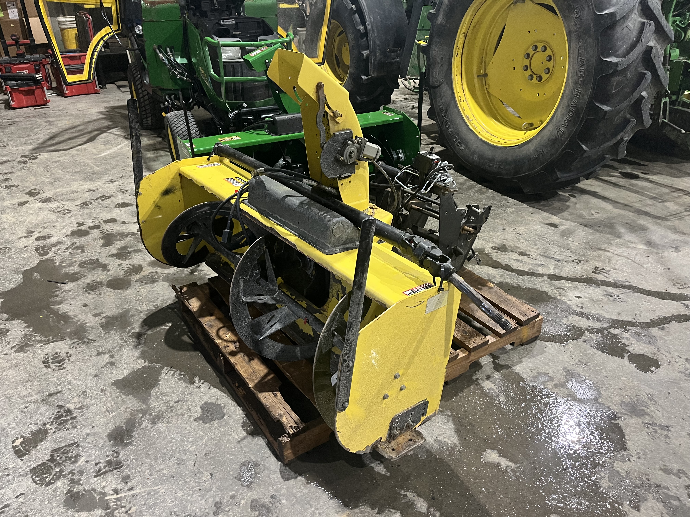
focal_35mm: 26
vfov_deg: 53.1
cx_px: 345
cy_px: 258
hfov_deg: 67.3
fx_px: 518
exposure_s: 1/60
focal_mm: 5.1
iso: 320
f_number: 1.6
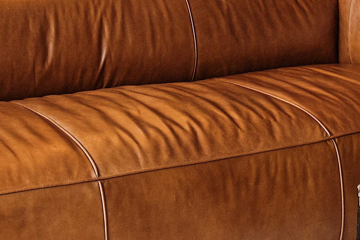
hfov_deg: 19.8
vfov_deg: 12.9
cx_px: 205
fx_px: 1030
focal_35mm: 103
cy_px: -67
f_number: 8
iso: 320
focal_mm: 15
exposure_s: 1/8
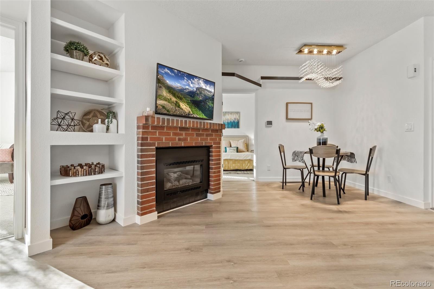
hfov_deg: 100.4
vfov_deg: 77.3
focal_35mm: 15
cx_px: 217
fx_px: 181
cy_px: 144
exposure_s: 1/20
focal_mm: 10
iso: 400
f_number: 8
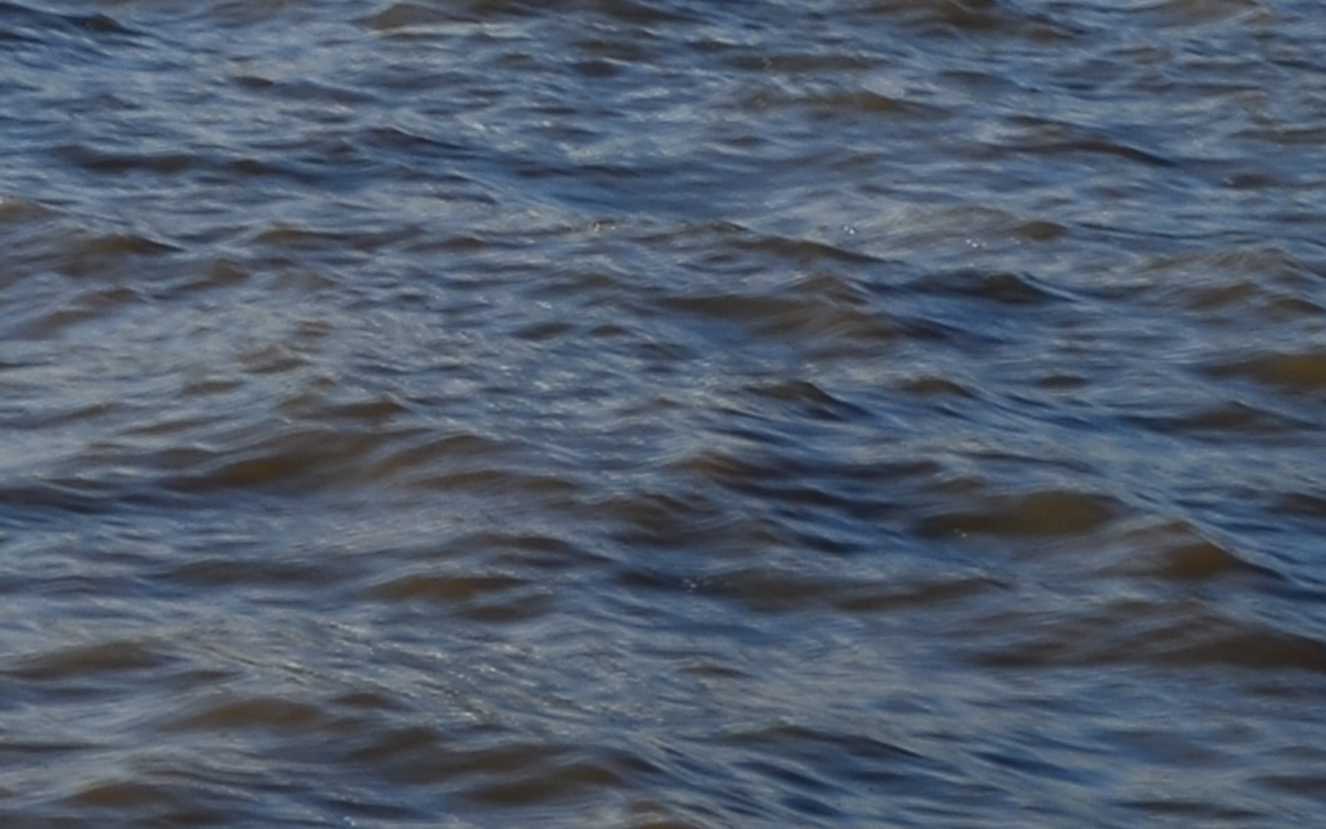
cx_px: -919
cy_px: -708
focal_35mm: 232
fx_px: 8385
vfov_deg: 5.6
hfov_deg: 8.7
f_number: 11
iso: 100
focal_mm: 26
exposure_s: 1/125
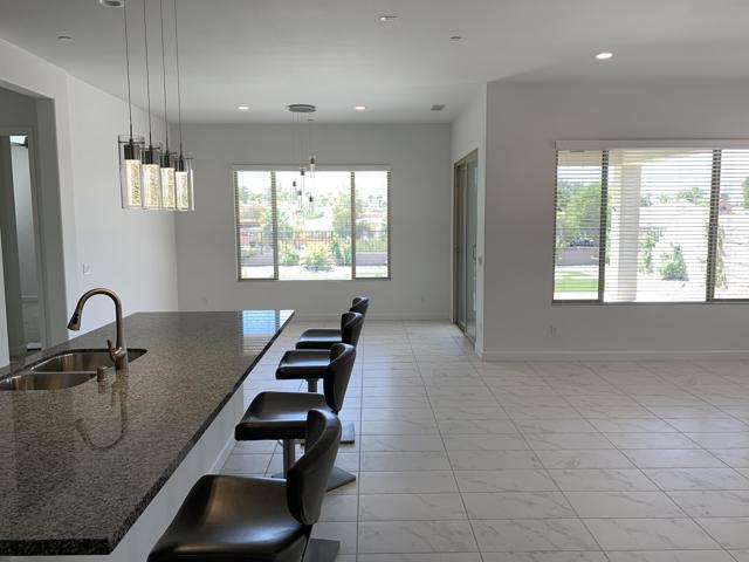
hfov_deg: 67.3
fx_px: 563
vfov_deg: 53.1
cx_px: 374
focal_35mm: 26
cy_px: 281
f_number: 1.8
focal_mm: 4.25
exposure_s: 1/120
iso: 32
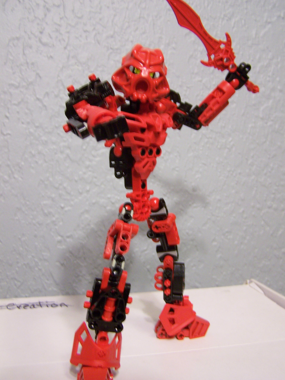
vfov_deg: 49.0
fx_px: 417
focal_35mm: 38
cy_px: 190
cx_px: 142
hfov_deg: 37.7
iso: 140
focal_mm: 6.3
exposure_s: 1/10
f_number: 2.8
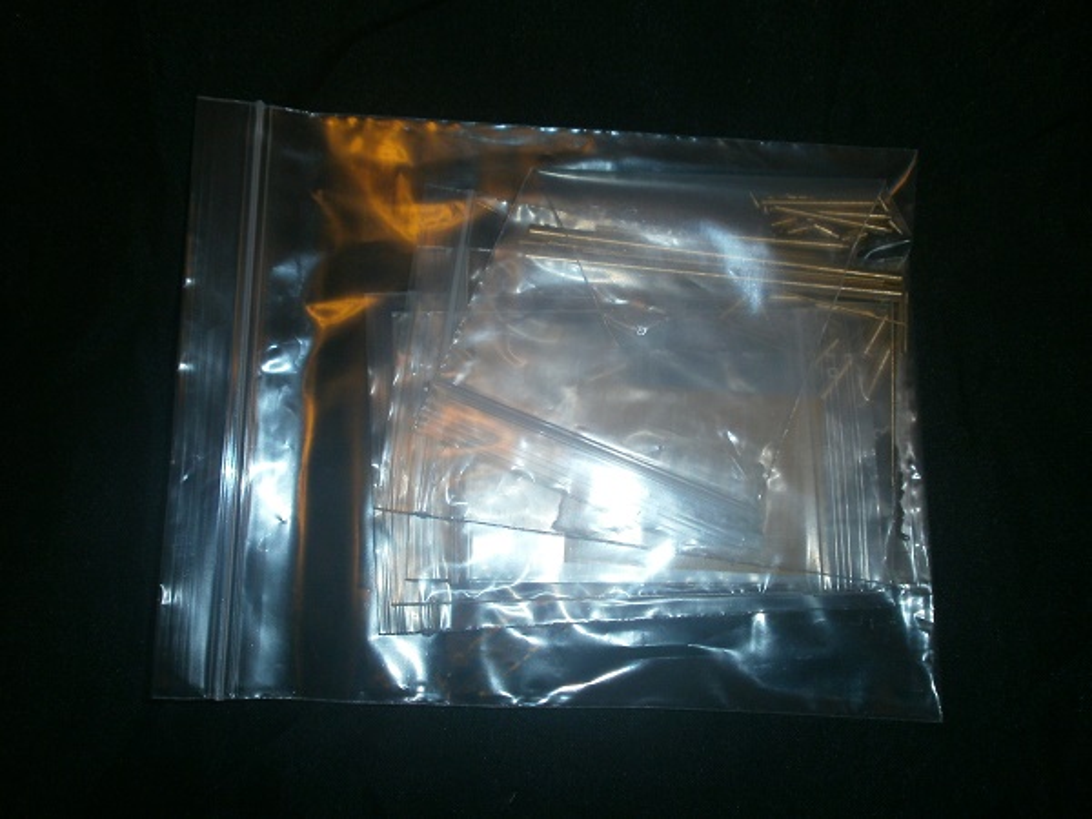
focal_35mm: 32
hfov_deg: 56.8
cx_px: 546
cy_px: 410
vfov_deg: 44.2
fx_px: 1009
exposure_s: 1/30
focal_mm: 5.8
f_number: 3.1
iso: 125
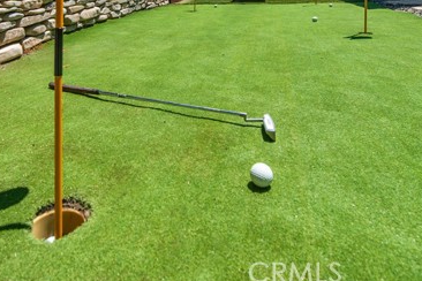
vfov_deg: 43.5
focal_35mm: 28
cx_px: 153
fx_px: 328
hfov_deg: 64.3
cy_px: 43
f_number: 7.1
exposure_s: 1/2000
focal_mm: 16
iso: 400
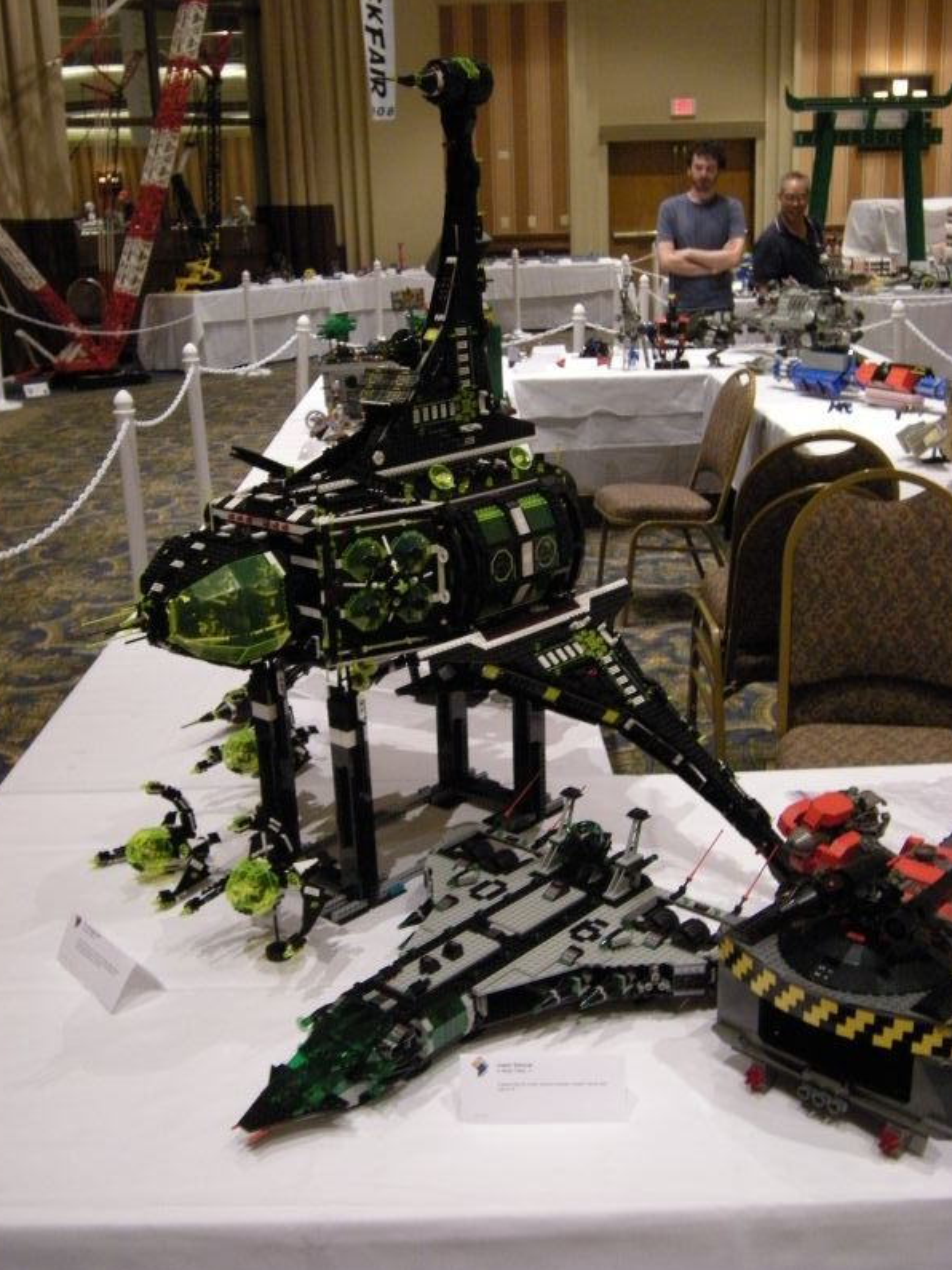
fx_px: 1430
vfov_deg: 47.9
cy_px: 639
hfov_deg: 36.8
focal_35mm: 39
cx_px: 466
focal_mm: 6.3
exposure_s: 1/32.8
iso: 400
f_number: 3.2
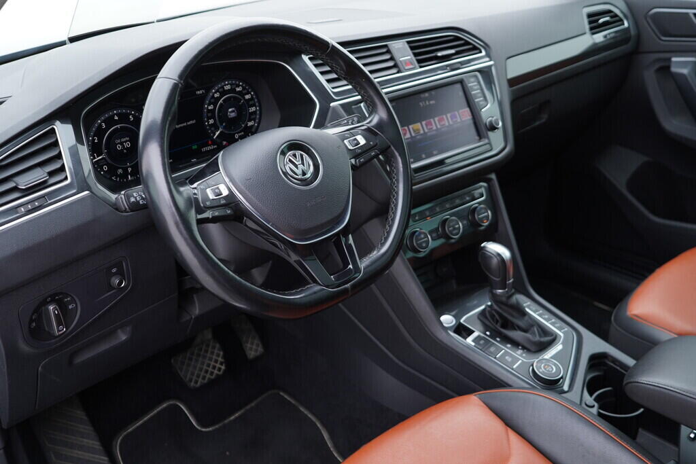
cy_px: 232
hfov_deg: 53.1
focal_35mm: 36
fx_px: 696
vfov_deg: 36.9
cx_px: 348
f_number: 2.8
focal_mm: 24
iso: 200
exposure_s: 1/40
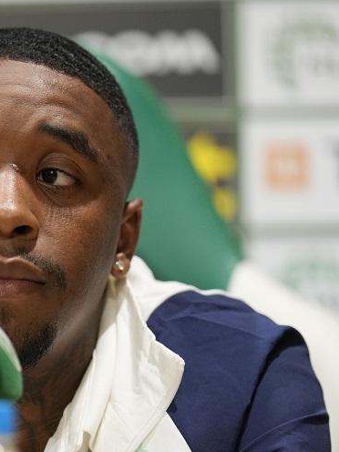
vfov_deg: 5.7
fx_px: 4557
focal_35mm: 349
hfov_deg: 4.3
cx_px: 19
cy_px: 240
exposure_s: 1/250
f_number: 2.8
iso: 2500
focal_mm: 200
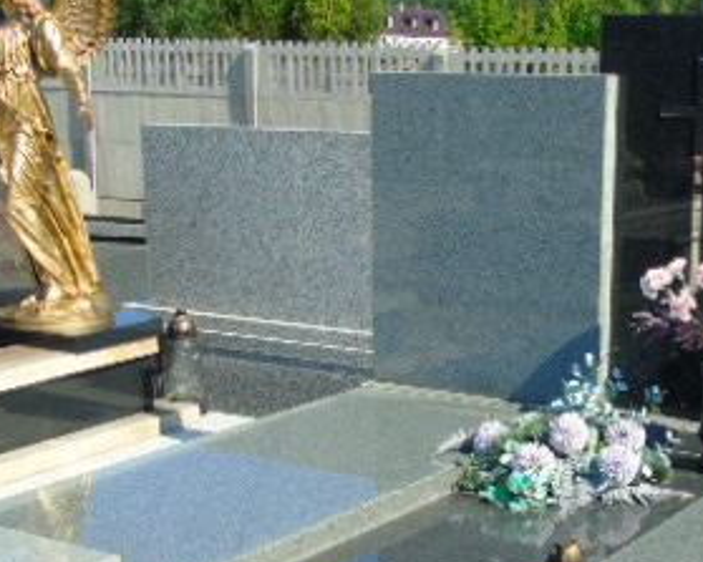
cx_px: 539
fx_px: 1352
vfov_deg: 23.0
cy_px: 474
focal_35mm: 65
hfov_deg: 28.7
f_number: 3.6
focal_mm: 5.2
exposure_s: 1/640
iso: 80
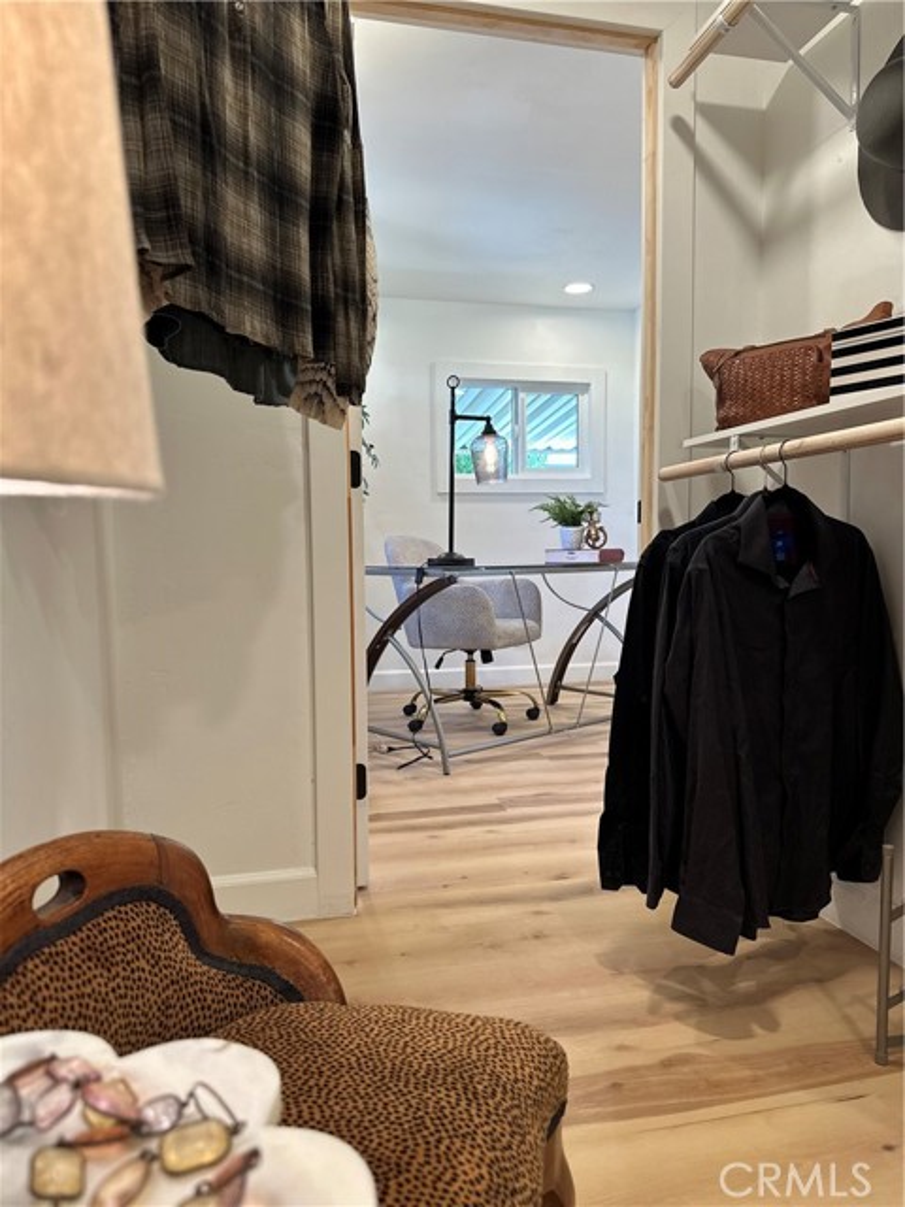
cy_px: 604
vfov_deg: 71.6
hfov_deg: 56.8
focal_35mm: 24
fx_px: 837
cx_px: 452
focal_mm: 6.86
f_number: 1.78
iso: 160
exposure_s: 1/120
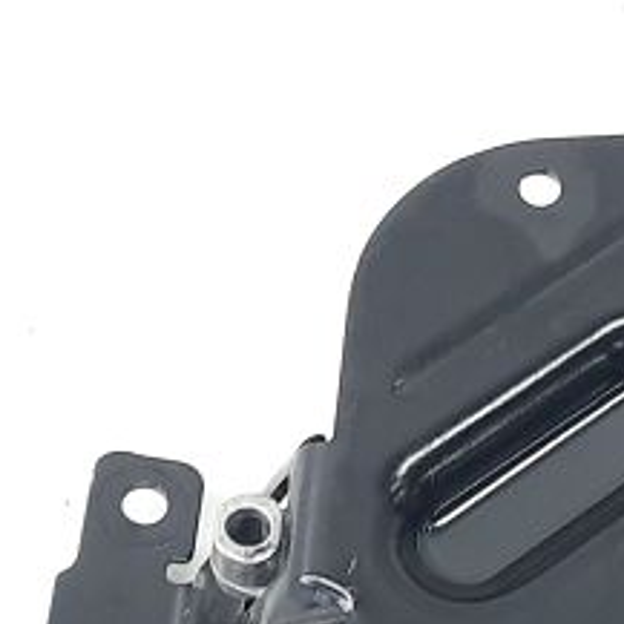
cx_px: 612
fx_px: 2488
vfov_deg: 14.1
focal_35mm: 122
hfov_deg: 14.1
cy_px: 595
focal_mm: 4.6
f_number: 2
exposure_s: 1/50
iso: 125
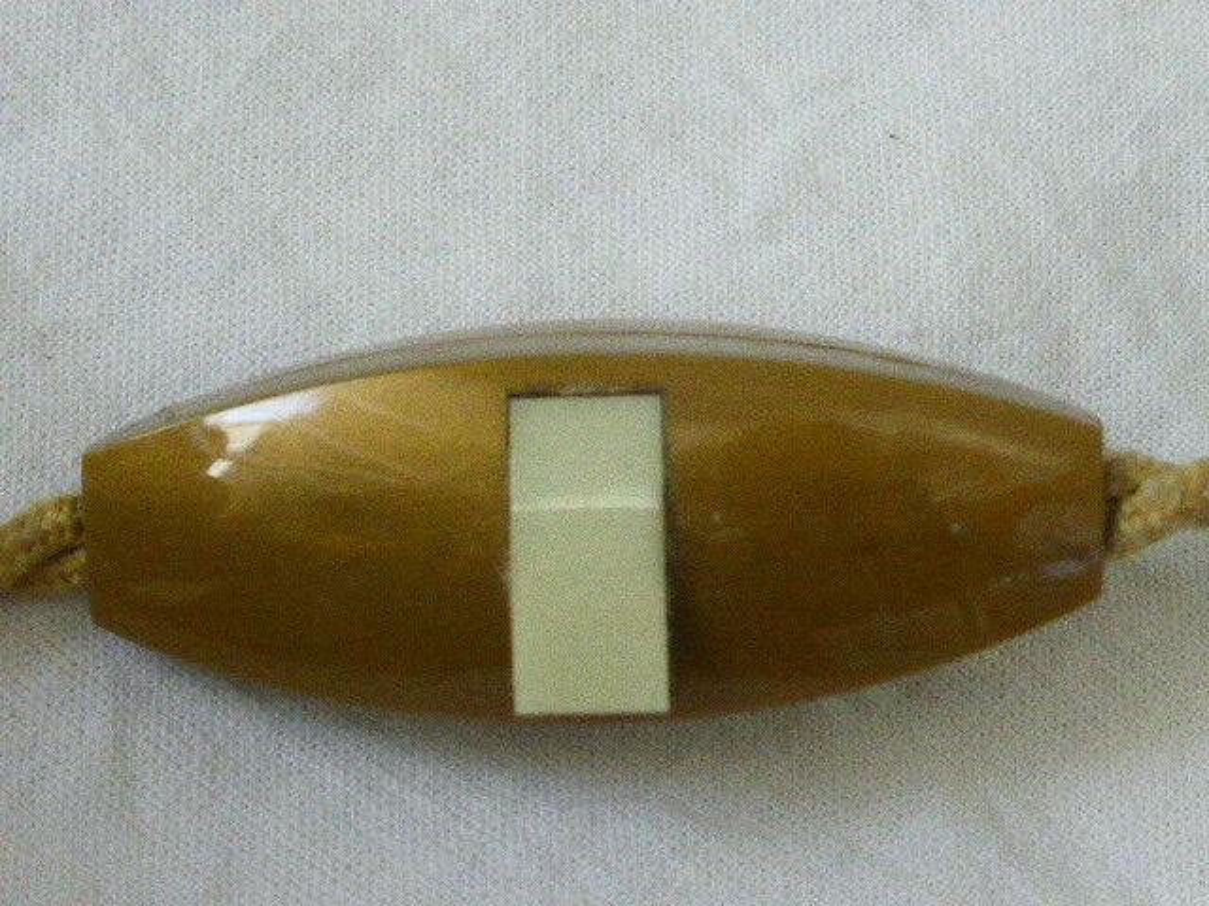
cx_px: 604
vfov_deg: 14.2
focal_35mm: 104
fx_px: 3632
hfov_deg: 18.9
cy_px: 453
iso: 1600
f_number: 5.3
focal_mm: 17.1
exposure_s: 1/250
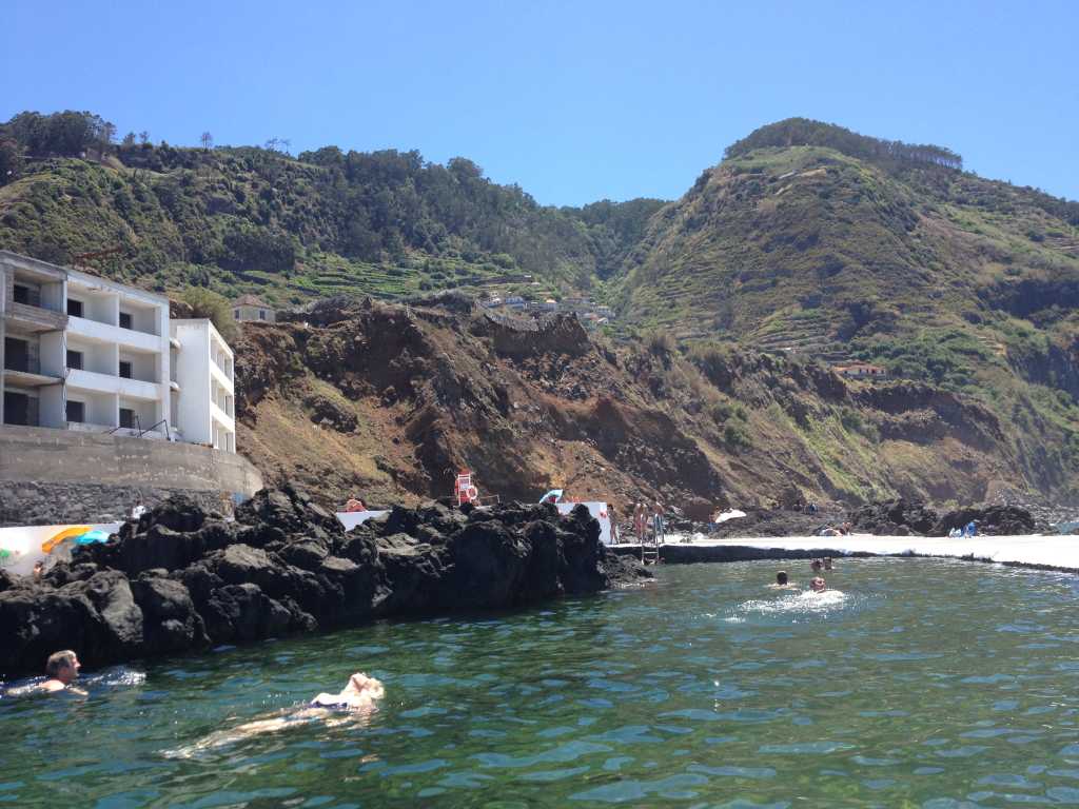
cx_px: 540
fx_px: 1091
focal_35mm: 35
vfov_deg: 40.7
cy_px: 404
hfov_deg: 52.6
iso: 64
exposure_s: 1/968
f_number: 2.4
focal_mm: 4.28
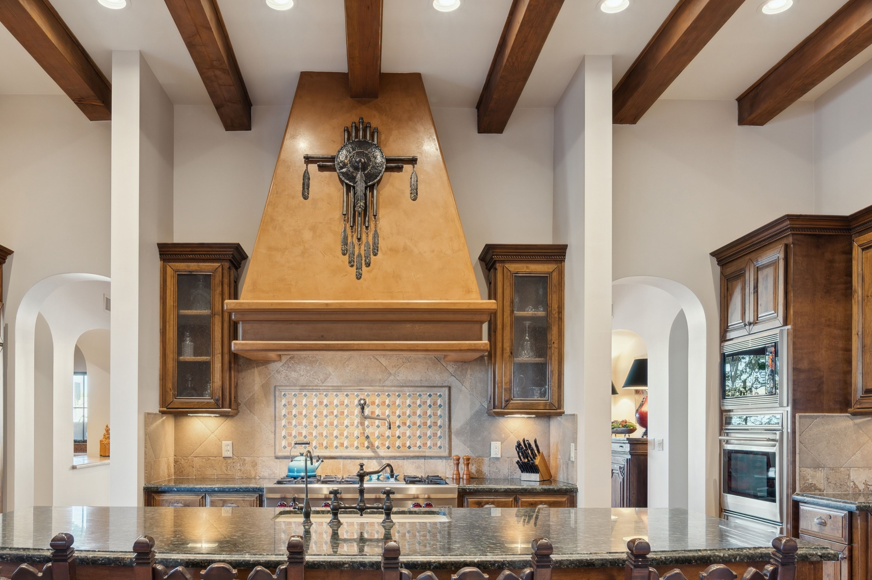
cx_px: 376
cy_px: 421
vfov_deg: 44.0
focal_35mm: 29
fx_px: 697
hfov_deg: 63.8
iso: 320
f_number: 8
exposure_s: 1/4
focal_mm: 18.5
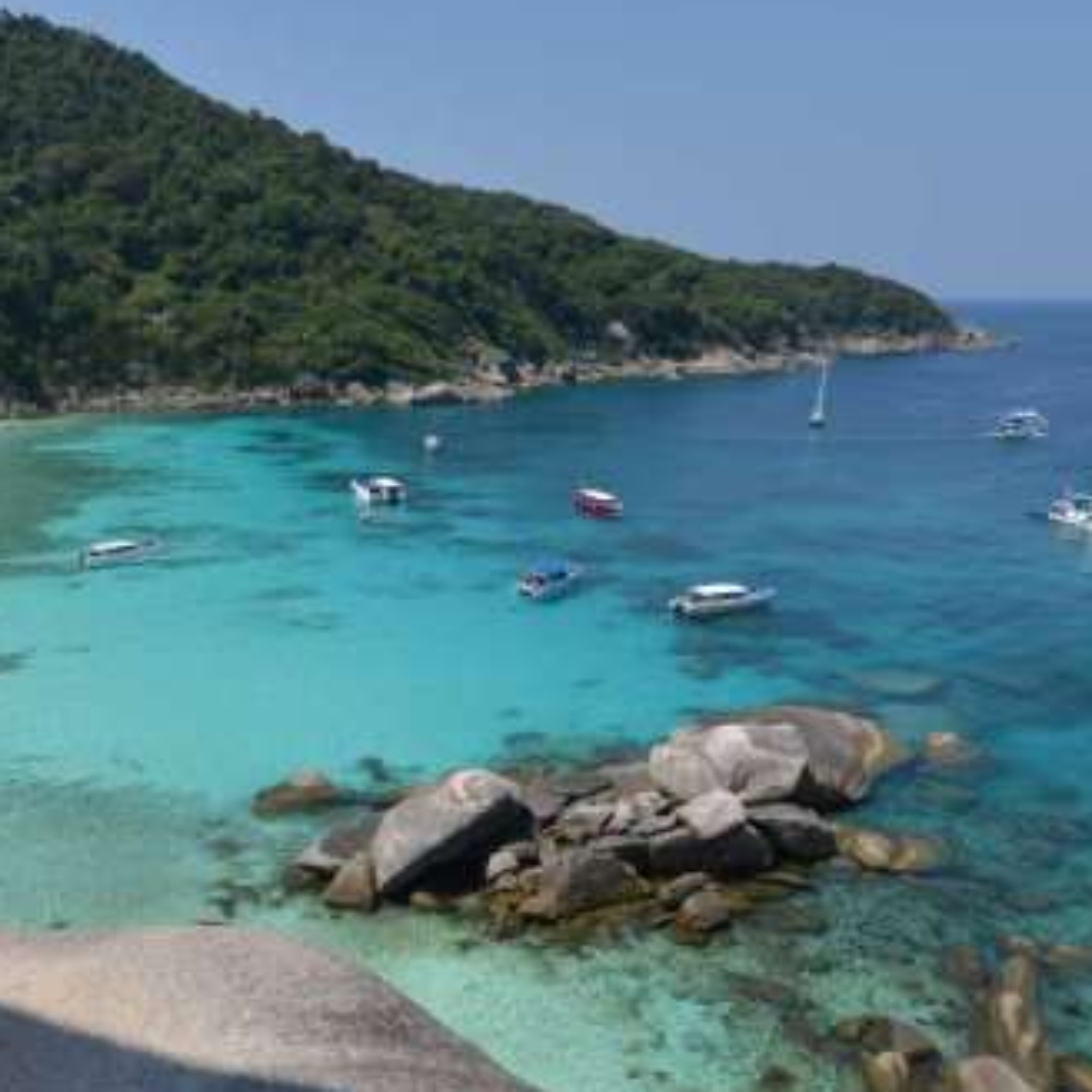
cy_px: 716
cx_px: 250
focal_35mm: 29
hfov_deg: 52.7
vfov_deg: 54.6
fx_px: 1035
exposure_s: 1/320
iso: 100
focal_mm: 14
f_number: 9
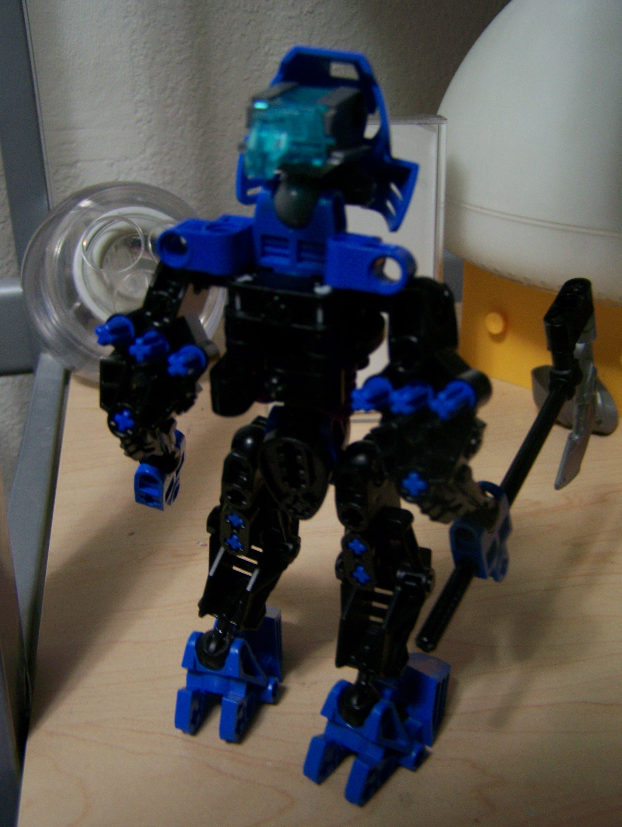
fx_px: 909
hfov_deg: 37.8
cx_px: 311
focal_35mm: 38
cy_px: 414
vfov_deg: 48.9
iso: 160
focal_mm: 6.3
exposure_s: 1/8
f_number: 2.8
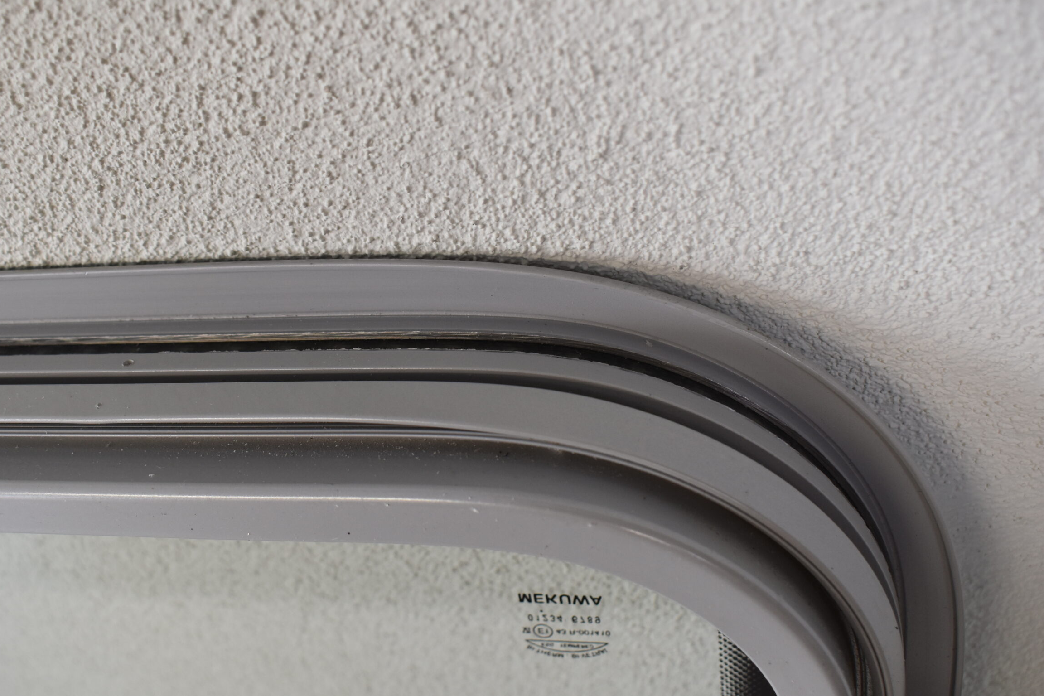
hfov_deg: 48.4
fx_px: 1160
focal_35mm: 40
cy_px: 356
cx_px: 472
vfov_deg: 33.4
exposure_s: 1/60
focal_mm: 24
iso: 640
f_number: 5.6
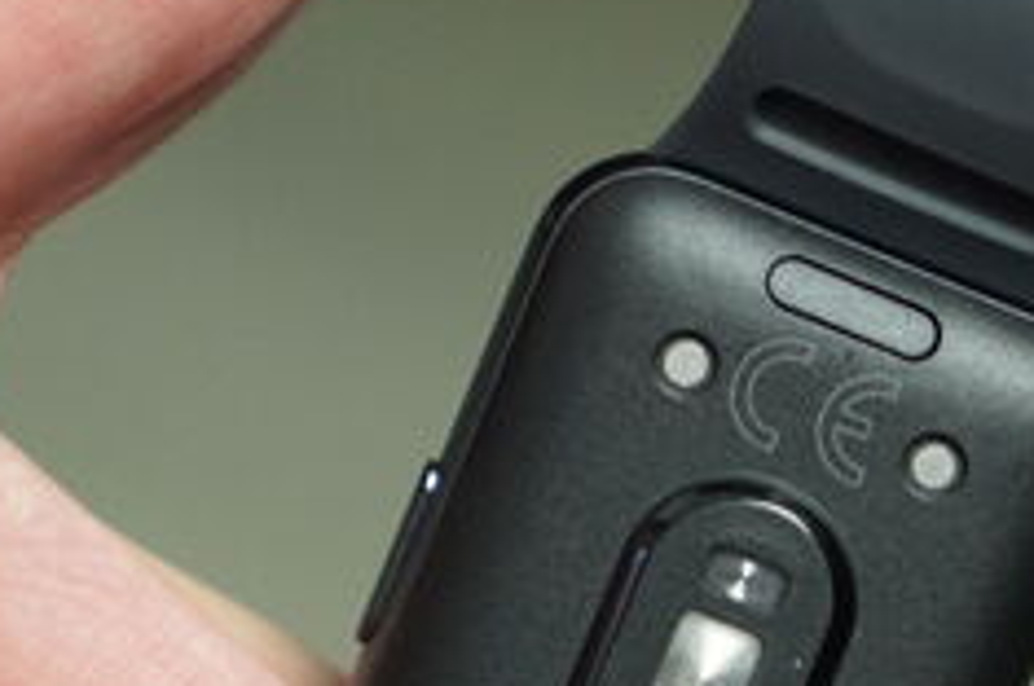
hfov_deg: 14.9
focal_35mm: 137
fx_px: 3938
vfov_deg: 9.9
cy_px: 693
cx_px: 739
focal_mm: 35
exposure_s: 1/125
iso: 640
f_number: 3.2
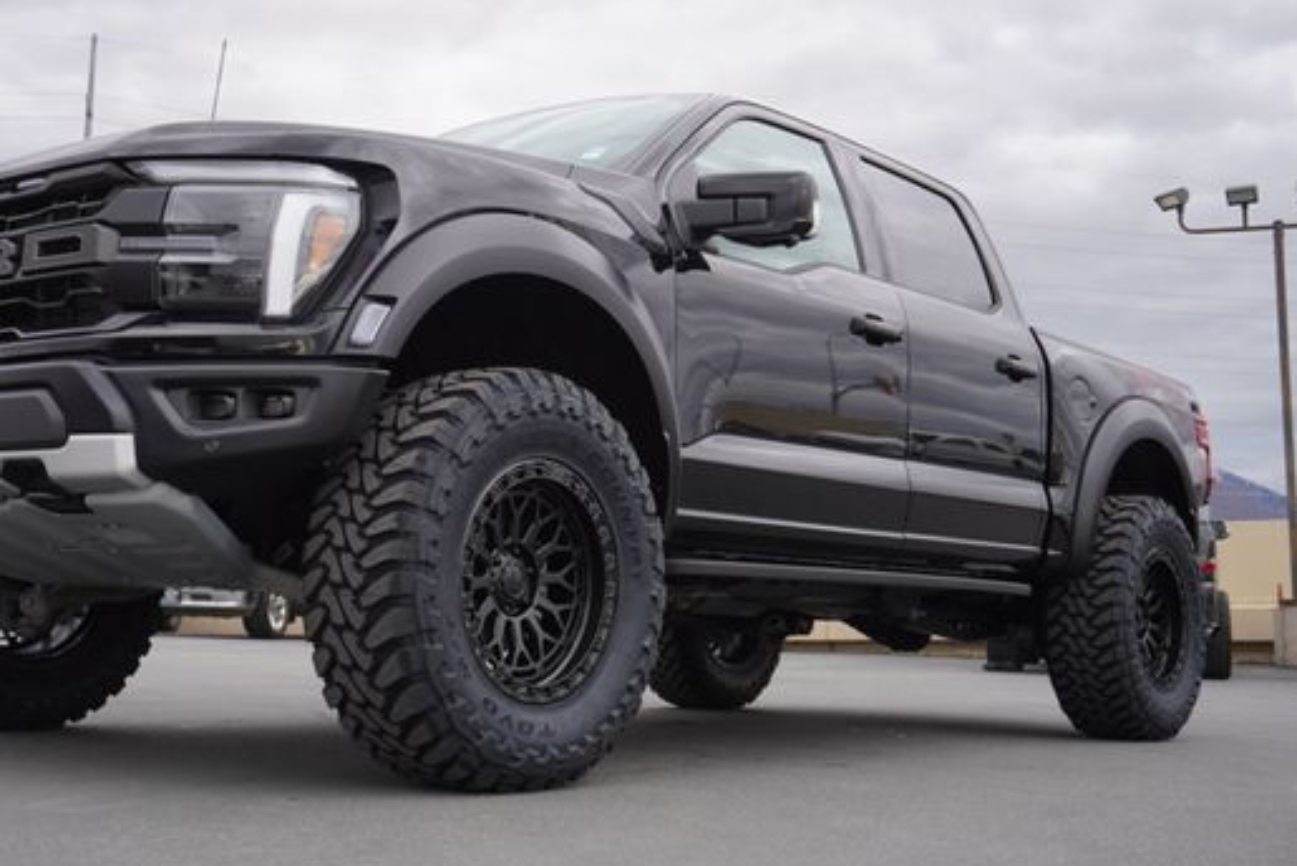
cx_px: 504
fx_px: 1681
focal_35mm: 47
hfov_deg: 42.0
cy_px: 370
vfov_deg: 28.9
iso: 100
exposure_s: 1/80
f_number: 5
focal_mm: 25
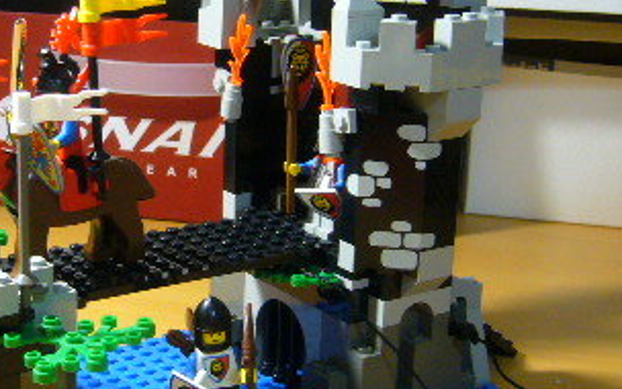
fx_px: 1322
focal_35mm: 78
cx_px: 135
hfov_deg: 26.0
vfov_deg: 16.7
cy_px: 127
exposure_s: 1/10
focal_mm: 5.8
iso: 200
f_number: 2.8
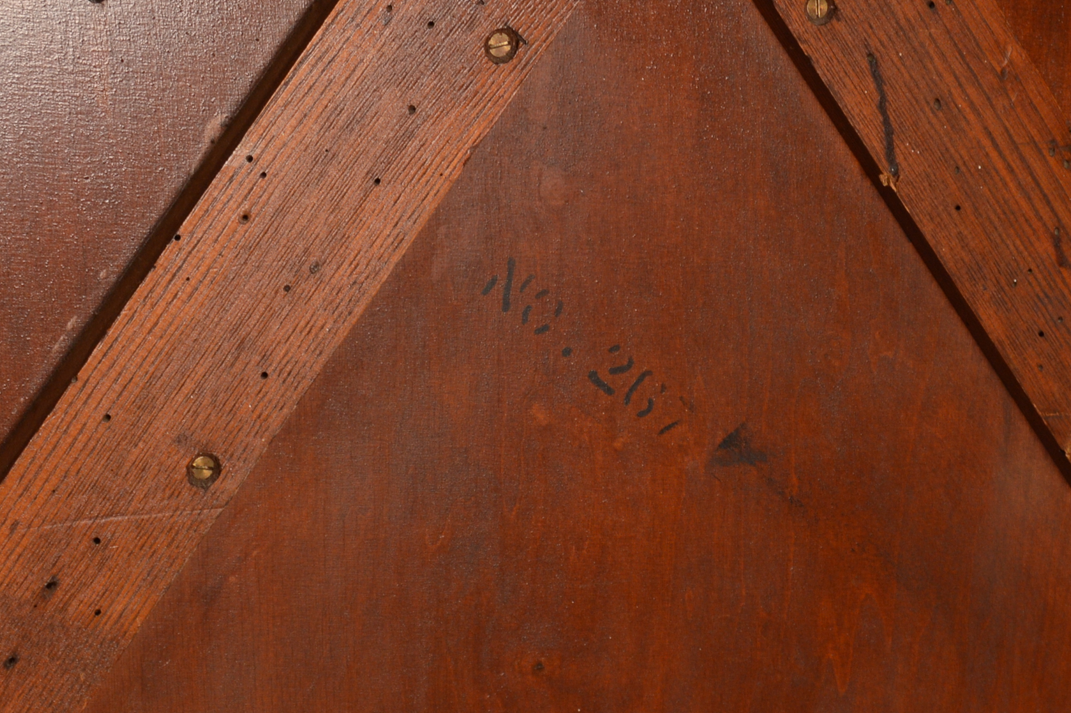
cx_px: 671
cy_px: 495
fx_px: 3092
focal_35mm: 104
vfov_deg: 13.1
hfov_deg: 19.6
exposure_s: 1/160
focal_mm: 28
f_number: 7.1
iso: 200
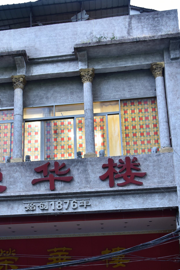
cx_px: 56
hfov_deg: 26.3
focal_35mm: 51
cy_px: 211
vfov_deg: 37.6
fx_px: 382
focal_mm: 31
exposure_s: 1/15
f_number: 5
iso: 500
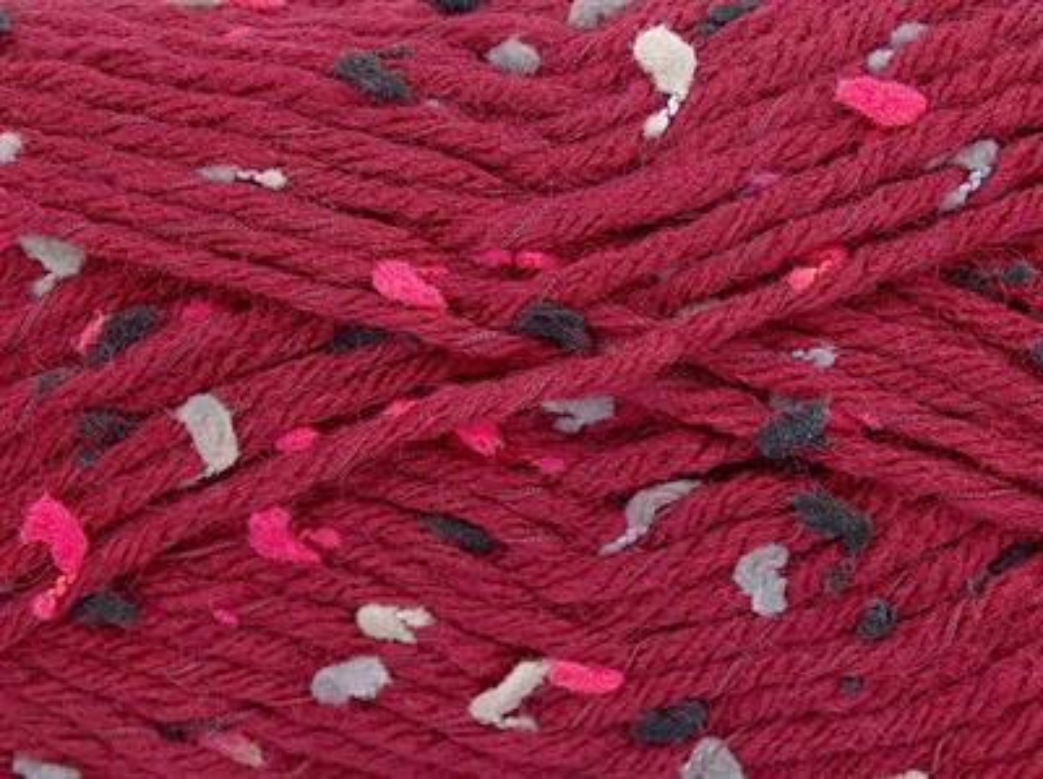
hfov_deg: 23.3
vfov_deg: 17.5
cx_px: 522
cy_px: 390
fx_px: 2528
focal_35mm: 84
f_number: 2.9
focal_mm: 17.25
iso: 100
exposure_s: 1/10.6
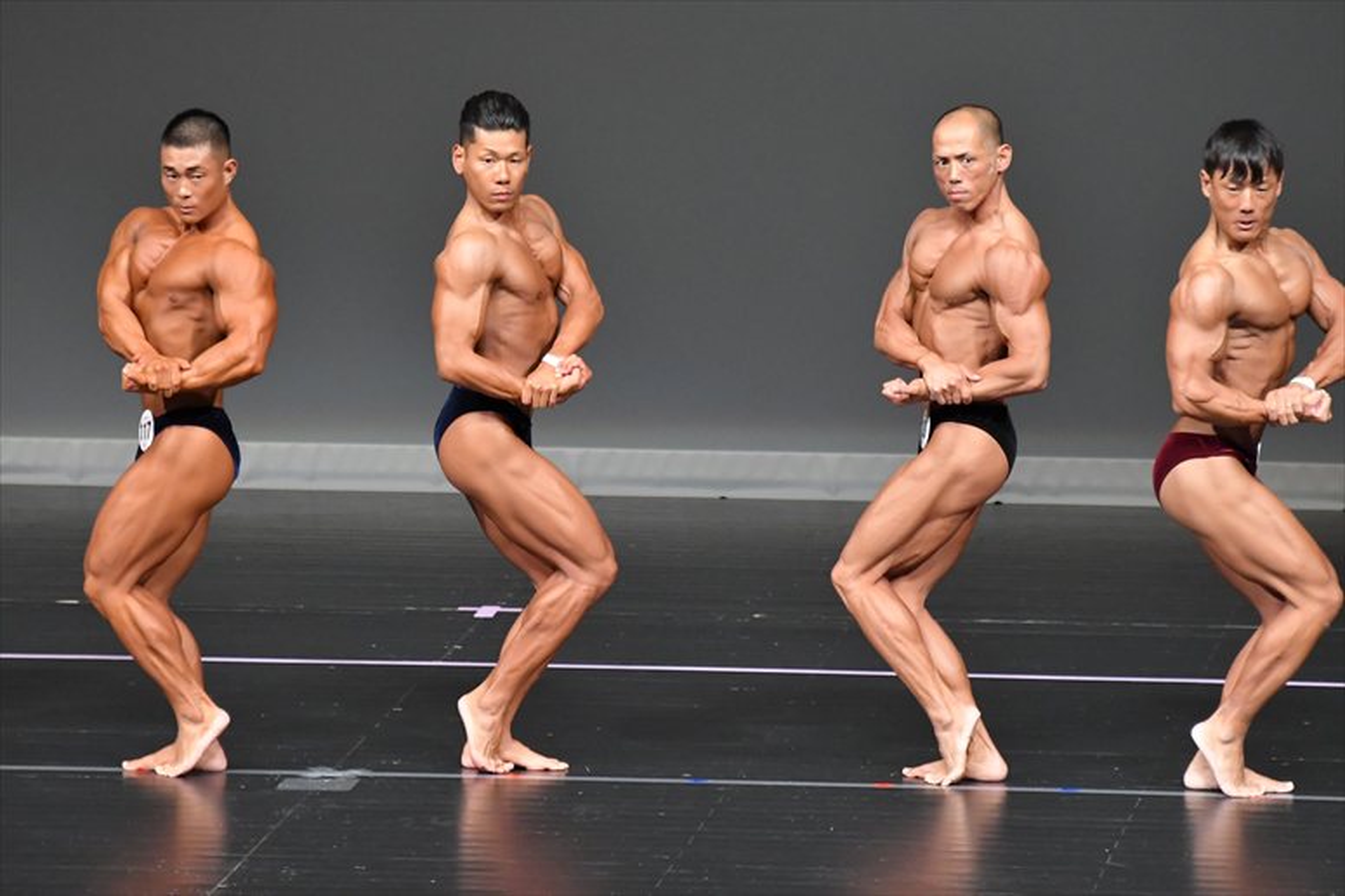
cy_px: 448
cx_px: 672
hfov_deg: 6.5
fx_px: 11763
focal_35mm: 315
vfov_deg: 4.4
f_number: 5.6
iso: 5000
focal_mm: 210
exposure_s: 1/400
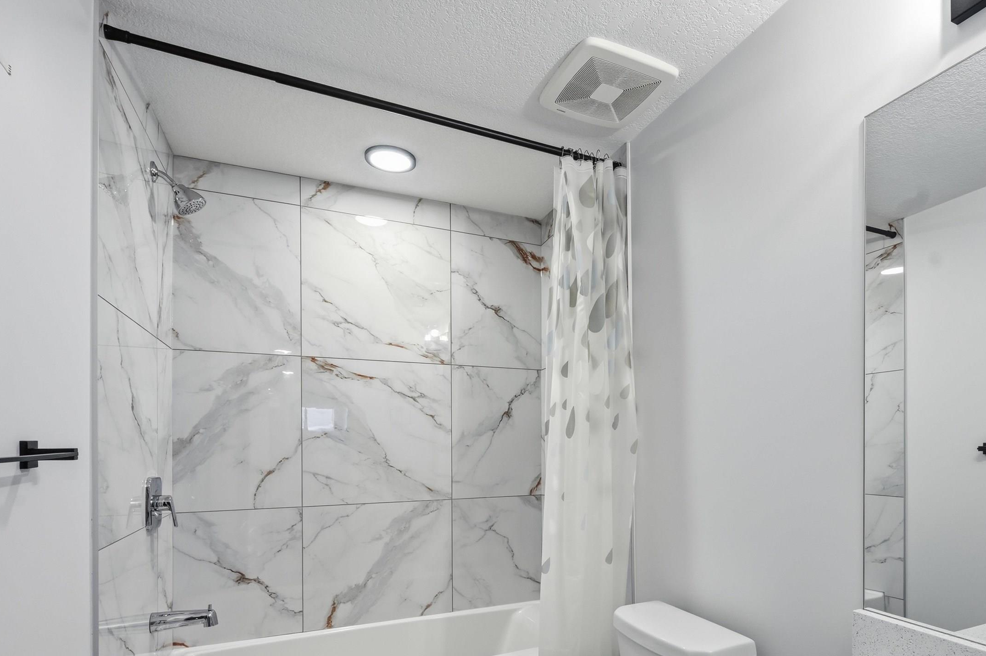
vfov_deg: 60.2
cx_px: 581
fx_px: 547
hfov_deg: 83.2
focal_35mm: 20
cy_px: 446
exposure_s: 1/20
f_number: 8
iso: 100
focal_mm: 14
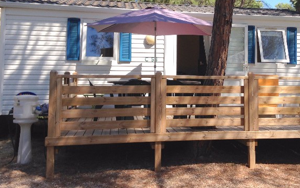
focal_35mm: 49
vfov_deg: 26.1
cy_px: 55
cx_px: 201
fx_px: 401
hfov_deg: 40.5
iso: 50
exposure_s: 1/834
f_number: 2.4
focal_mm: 4.12
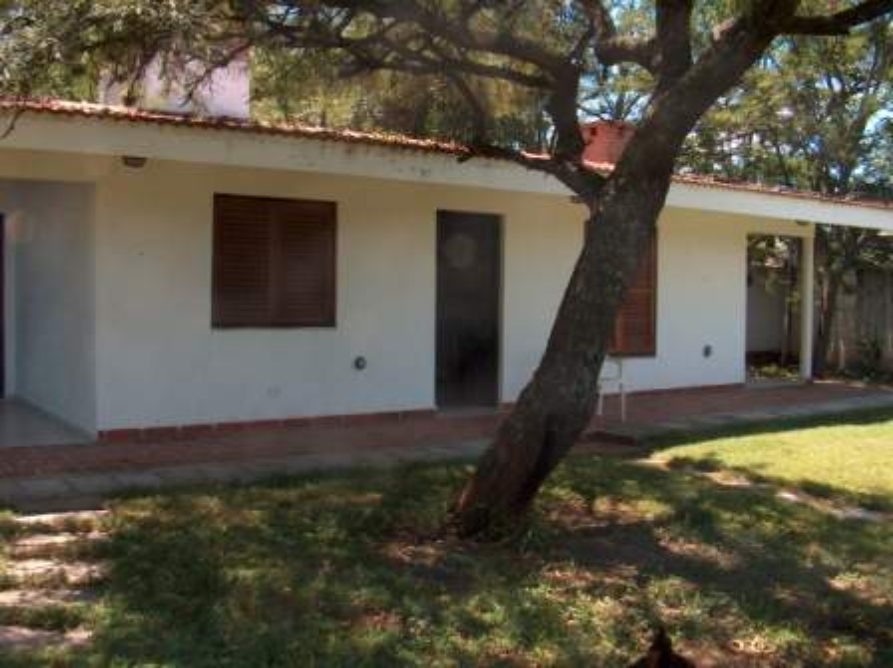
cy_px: 334
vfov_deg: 38.6
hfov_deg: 50.2
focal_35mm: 37
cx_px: 446
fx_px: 953
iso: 200
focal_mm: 7.6
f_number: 9.5
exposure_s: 1/52.3
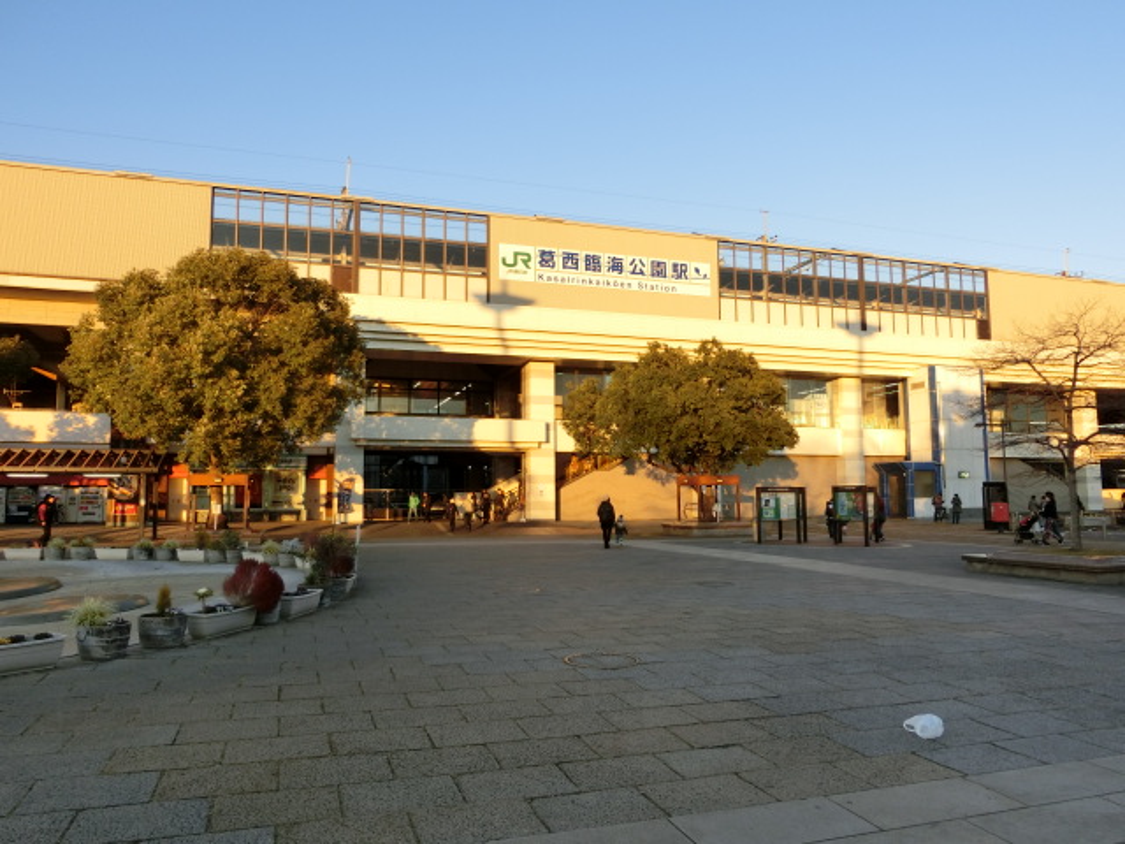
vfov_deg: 54.9
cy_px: 422
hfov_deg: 69.4
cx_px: 562
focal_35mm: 25
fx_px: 812
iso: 80
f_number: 3.5
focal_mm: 4.5
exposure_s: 1/200
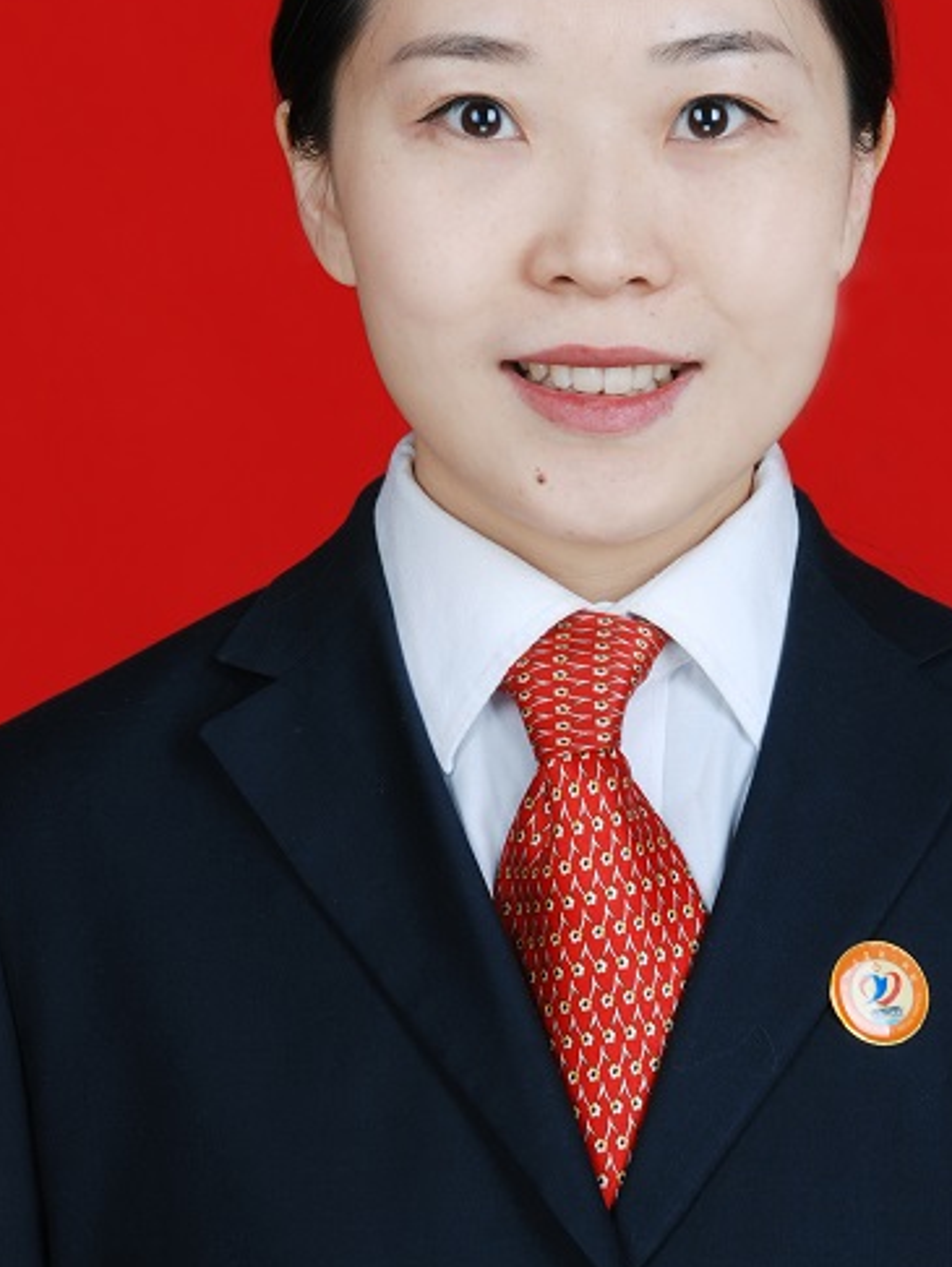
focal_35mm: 133
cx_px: 589
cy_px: 391
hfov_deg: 11.2
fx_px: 4873
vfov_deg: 14.8
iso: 100
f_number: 11
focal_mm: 60
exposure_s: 1/60
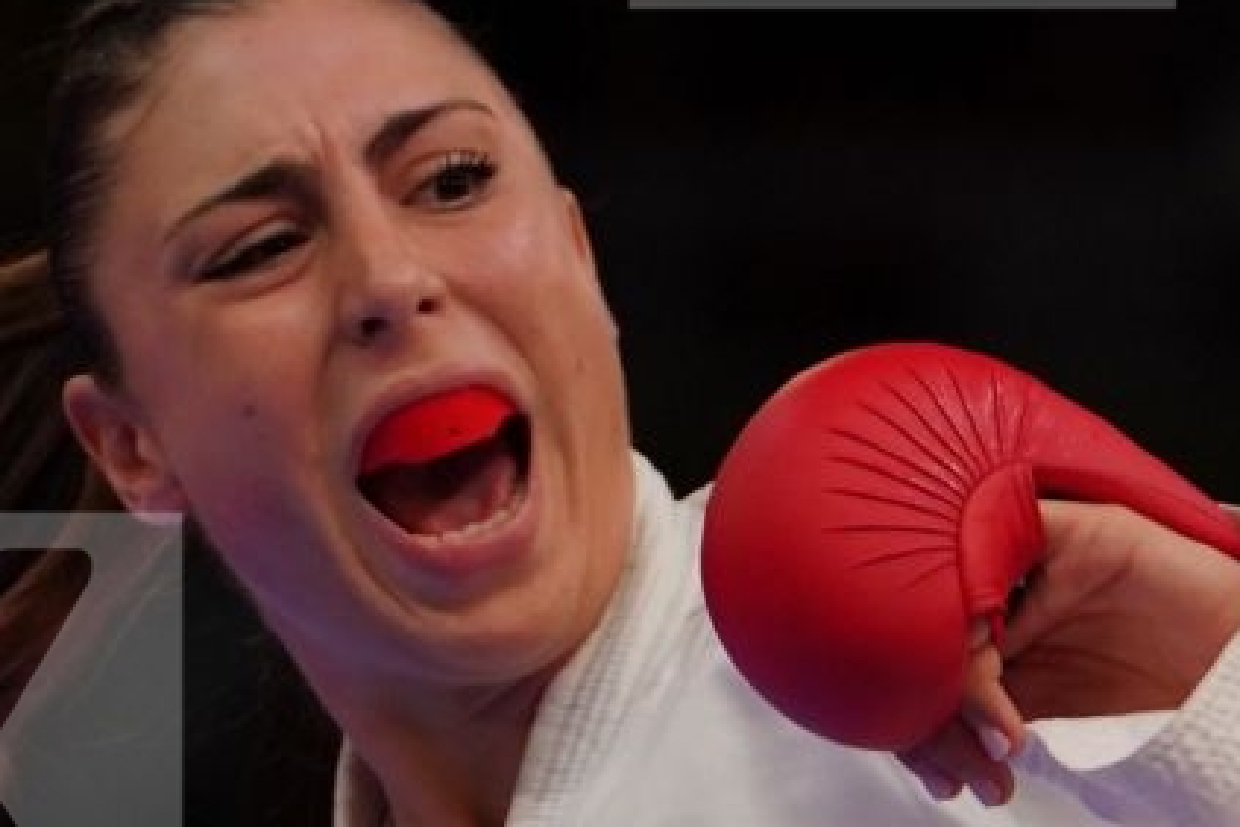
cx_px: 903
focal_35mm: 1203
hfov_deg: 1.7
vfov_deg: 1.1
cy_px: 780
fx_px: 41433
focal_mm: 189
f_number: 2.8
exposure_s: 1/1000
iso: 400
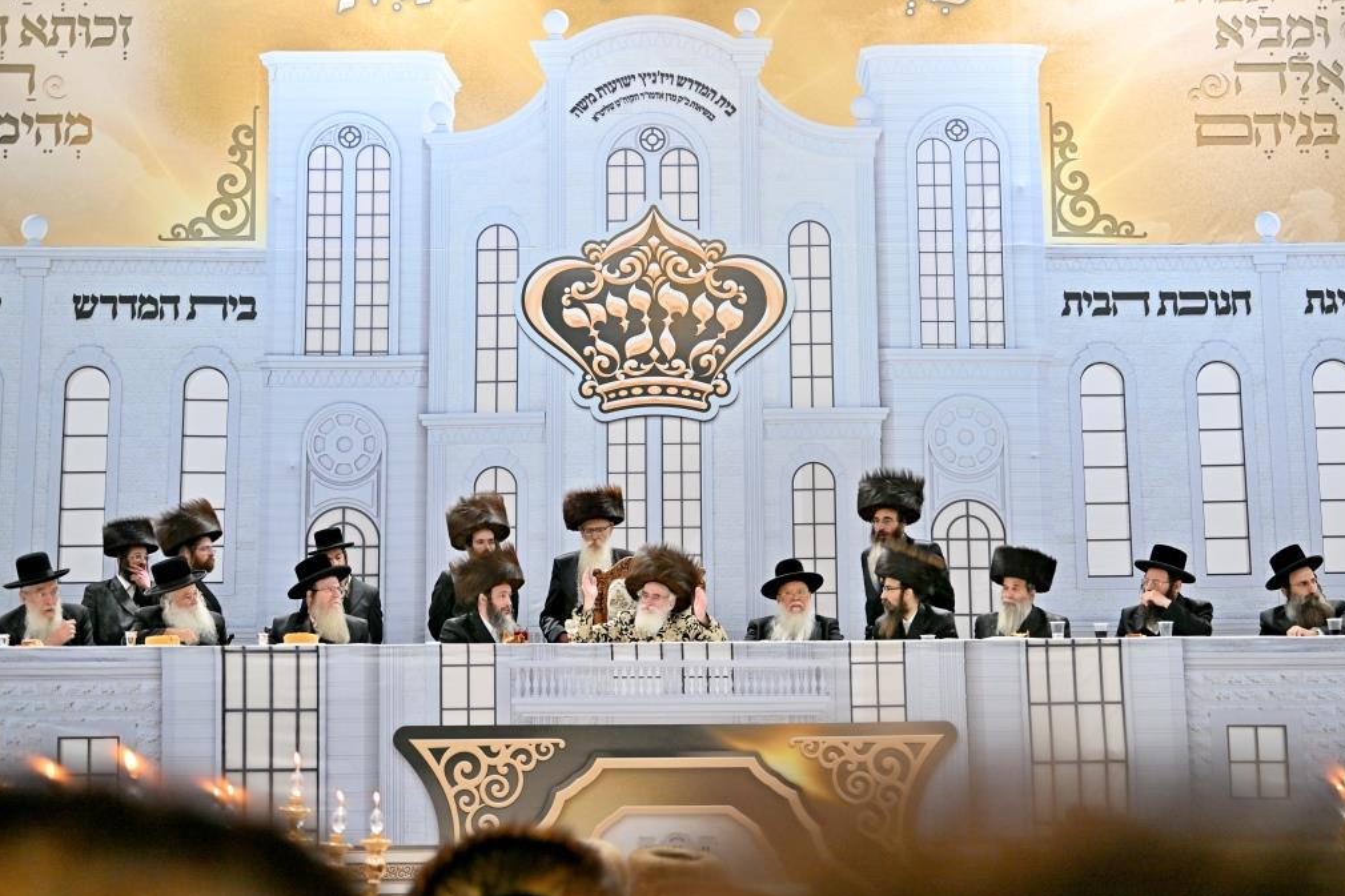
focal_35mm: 71
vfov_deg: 19.2
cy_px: 452
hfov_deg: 28.5
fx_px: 2652
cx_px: 679
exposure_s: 1/125
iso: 400
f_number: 2.8
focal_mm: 70
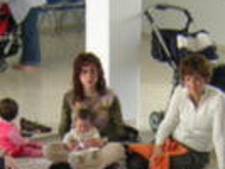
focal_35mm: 108
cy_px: 232
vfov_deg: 13.2
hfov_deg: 18.2
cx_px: 135
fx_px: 703
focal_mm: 4.7
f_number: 2.6
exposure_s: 1/30
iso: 100
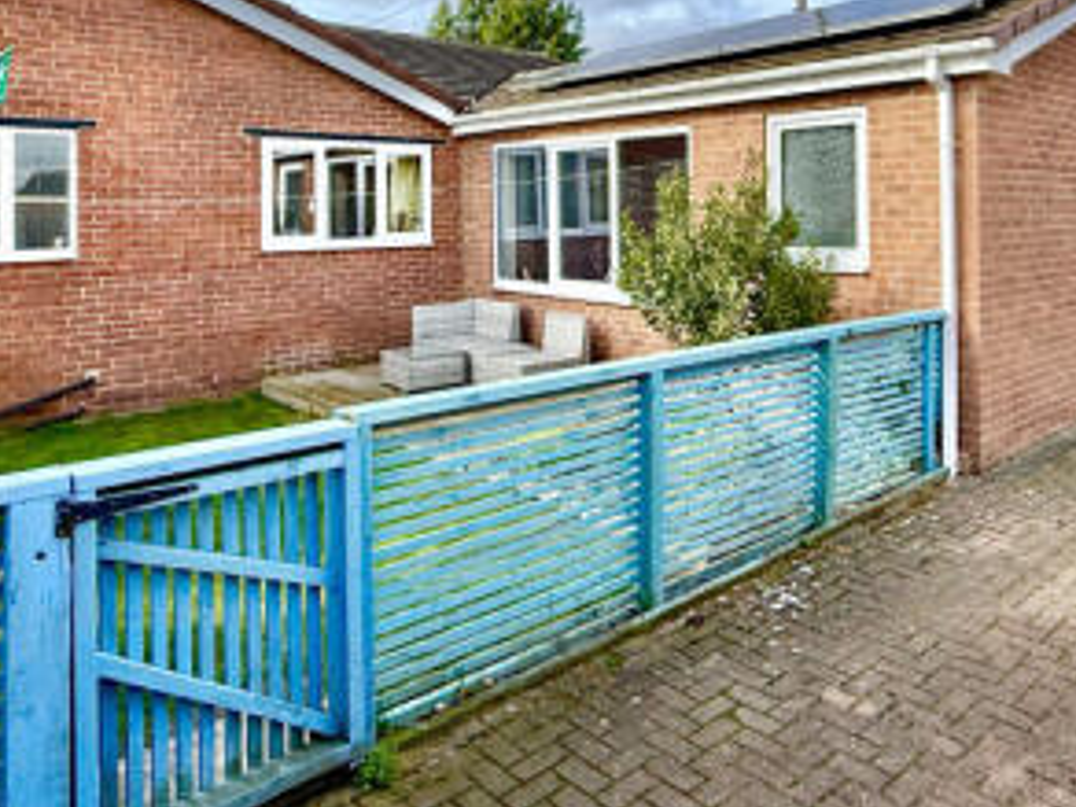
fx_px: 870
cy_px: 230
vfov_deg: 48.4
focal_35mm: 28
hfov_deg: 62.7
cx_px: 658
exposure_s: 1/942
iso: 50
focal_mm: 2.22
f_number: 2.2
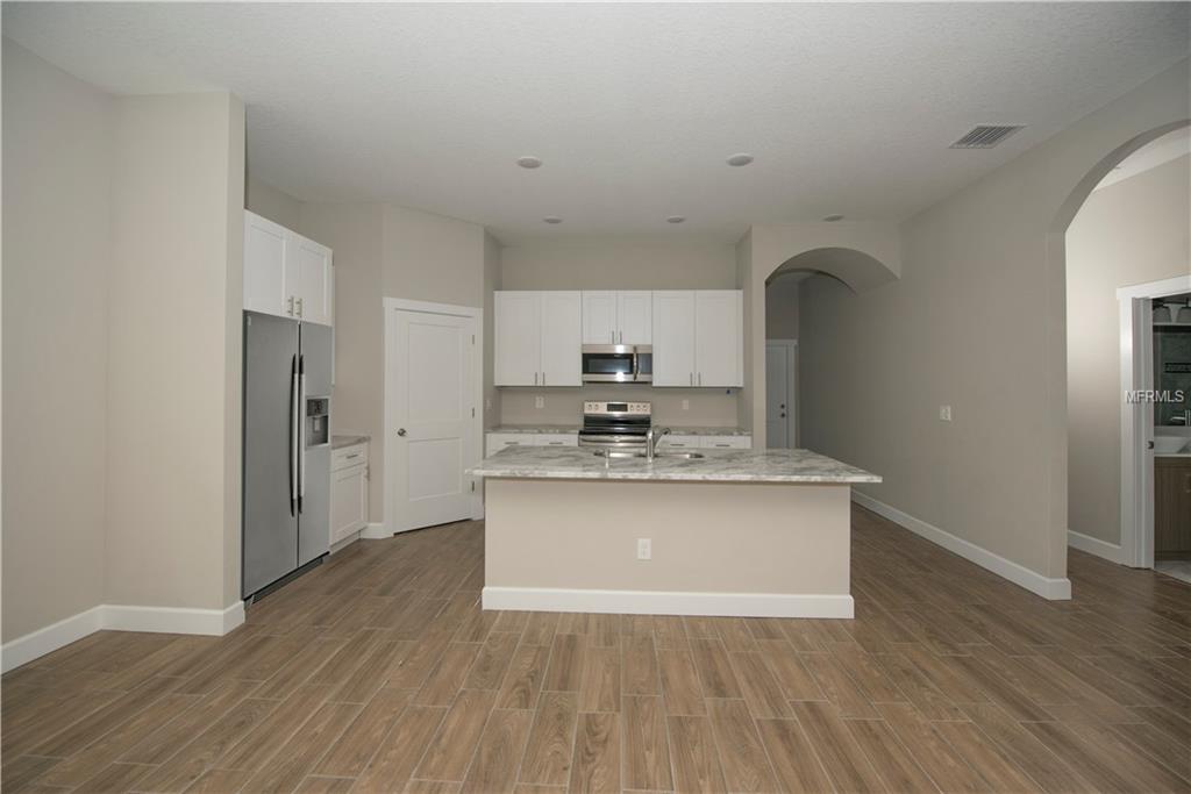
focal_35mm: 14
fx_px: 463
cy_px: 397
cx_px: 596
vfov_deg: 81.2
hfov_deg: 104.2
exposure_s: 1/125
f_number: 4
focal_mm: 14
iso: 400
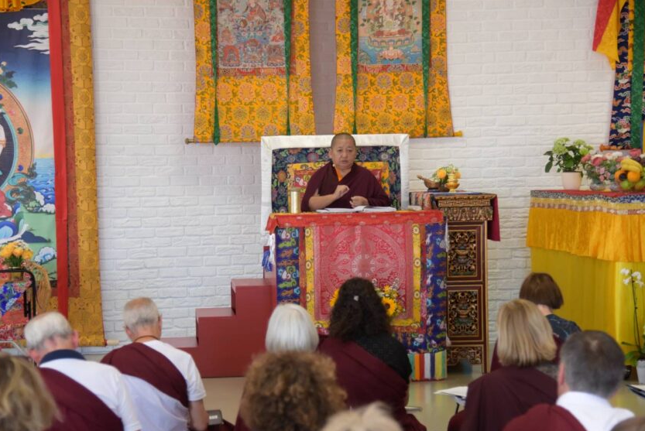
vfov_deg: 15.9
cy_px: 264
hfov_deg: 23.6
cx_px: 293
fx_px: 1542
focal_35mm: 86
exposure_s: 1/200
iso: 1600
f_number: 4
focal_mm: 70
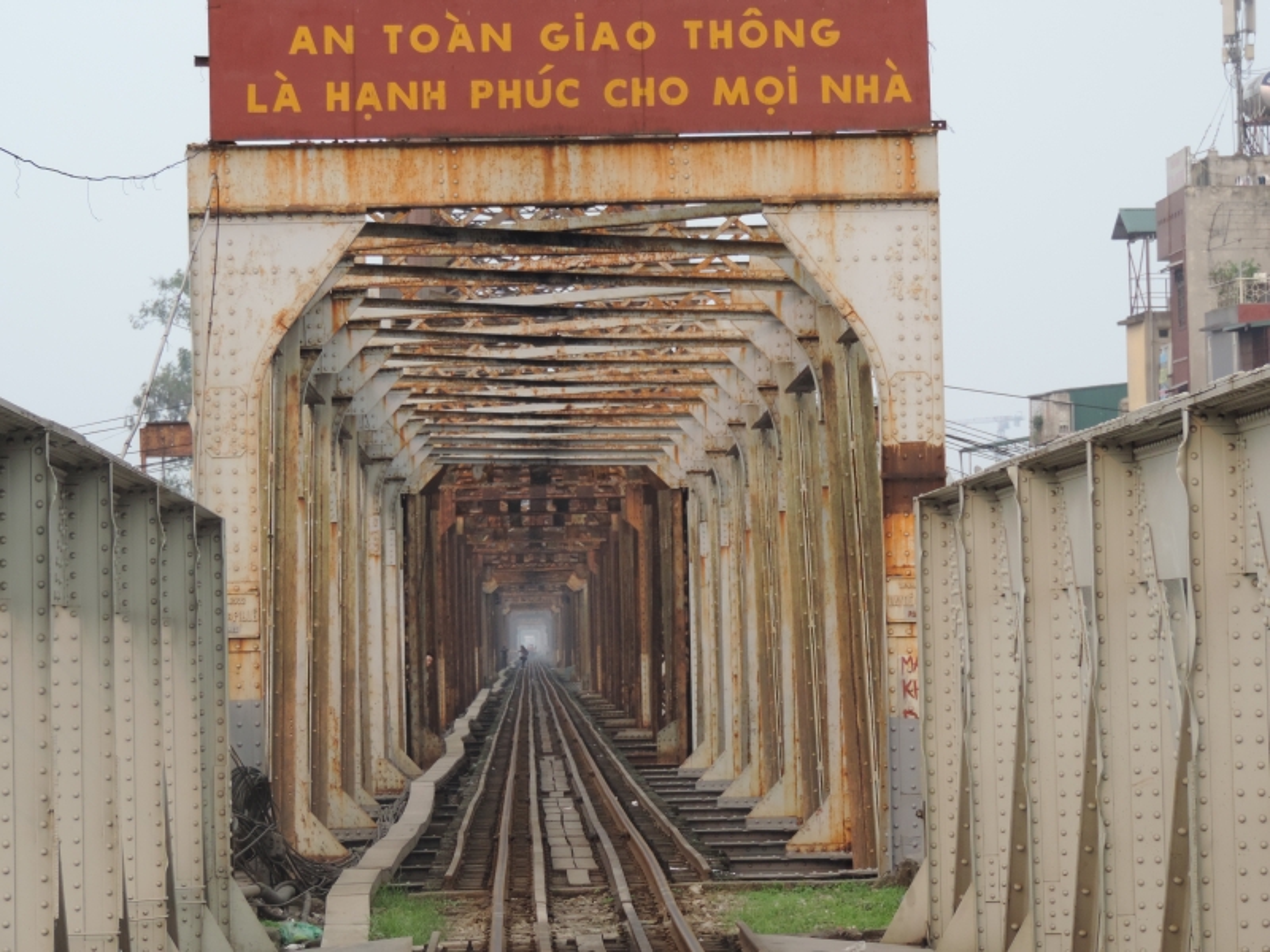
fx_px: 5687
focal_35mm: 155
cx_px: 635
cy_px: 476
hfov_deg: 12.7
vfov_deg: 9.6
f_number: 4.4
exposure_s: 1/125
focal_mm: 27.6
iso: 160
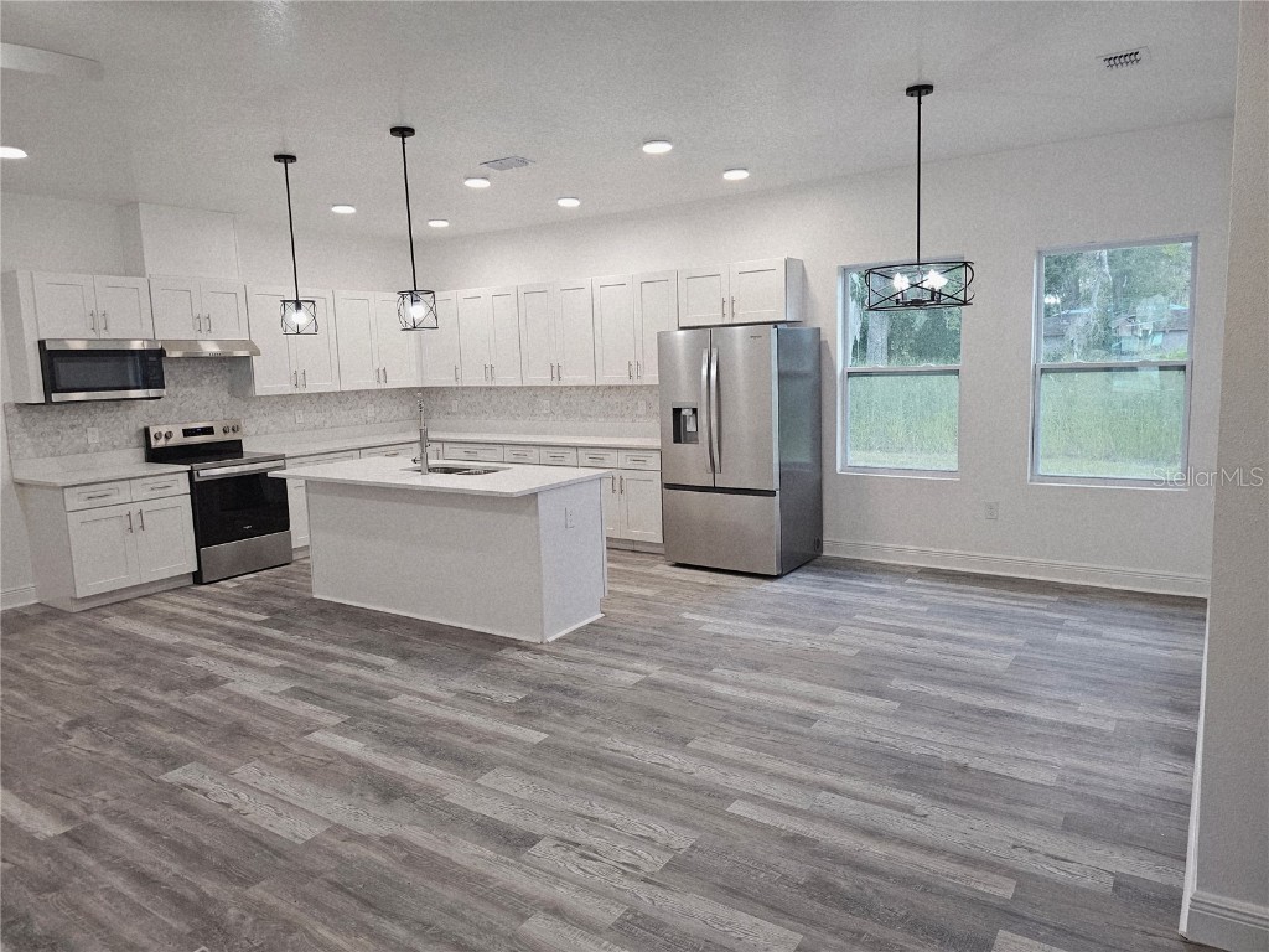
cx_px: 634
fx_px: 843
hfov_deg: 73.9
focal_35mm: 23
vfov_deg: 58.9
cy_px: 476
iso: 125
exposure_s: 1/120
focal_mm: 6.3
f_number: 1.7
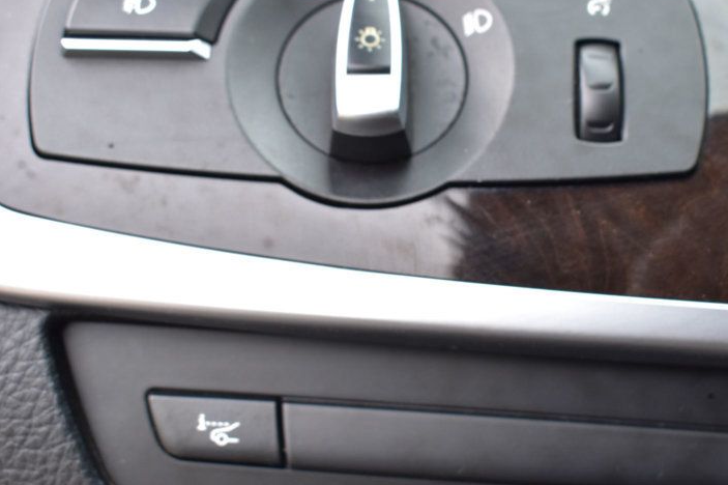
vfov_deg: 20.1
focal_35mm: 68
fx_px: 1369
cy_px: 276
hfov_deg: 29.5
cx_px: 496
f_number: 6.3
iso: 400
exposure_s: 1/15
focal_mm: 31
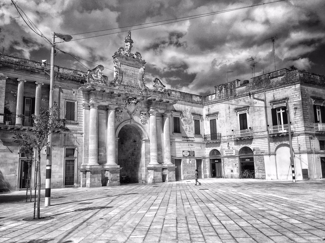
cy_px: 125
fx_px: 282
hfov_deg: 60.0
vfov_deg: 46.8
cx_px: 157
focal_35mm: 30
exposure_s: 1/4405
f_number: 2.2
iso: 32
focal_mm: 4.15
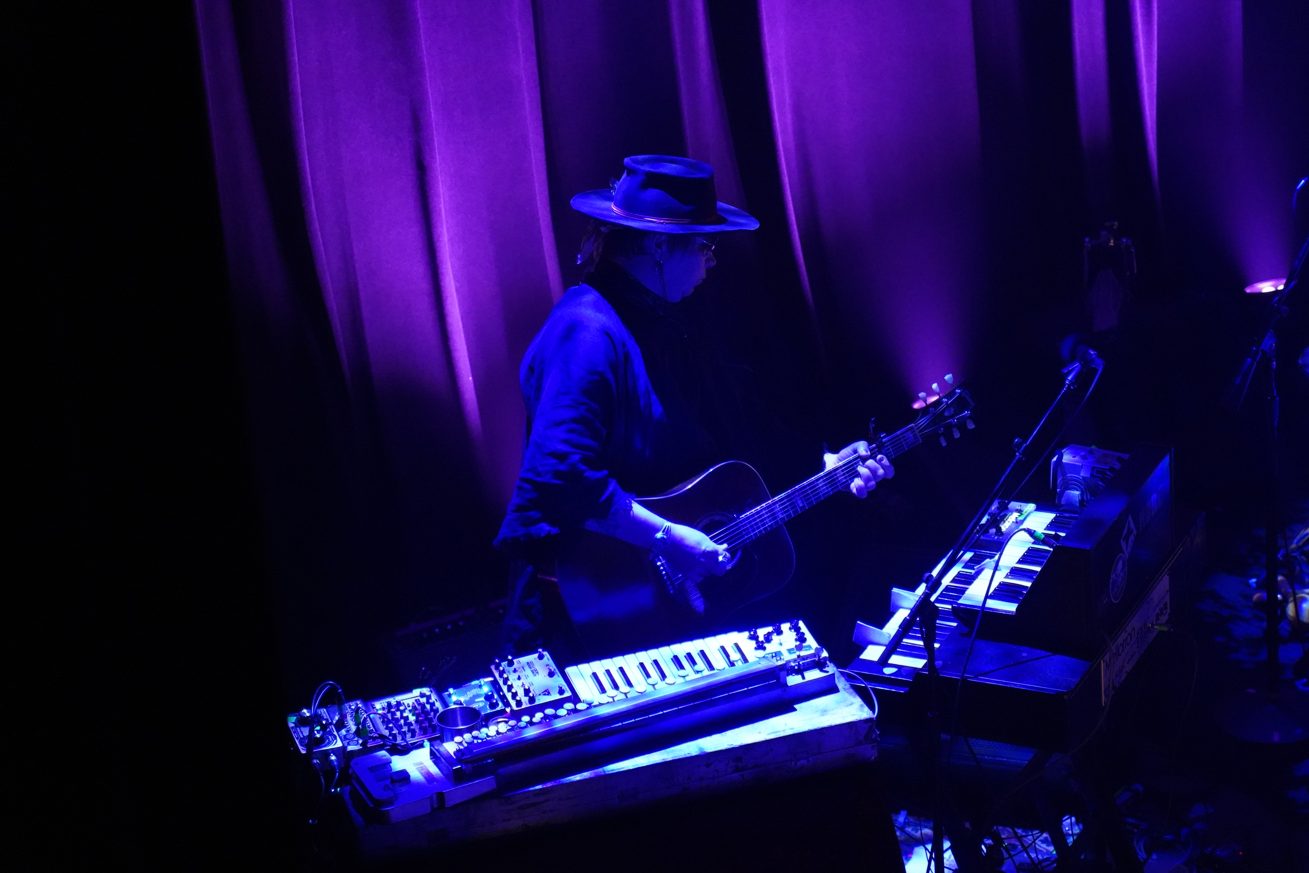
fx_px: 3818
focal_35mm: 105
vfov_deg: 13.0
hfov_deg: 19.5
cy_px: 436
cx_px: 654
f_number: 4
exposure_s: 1/125
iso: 12800
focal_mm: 105
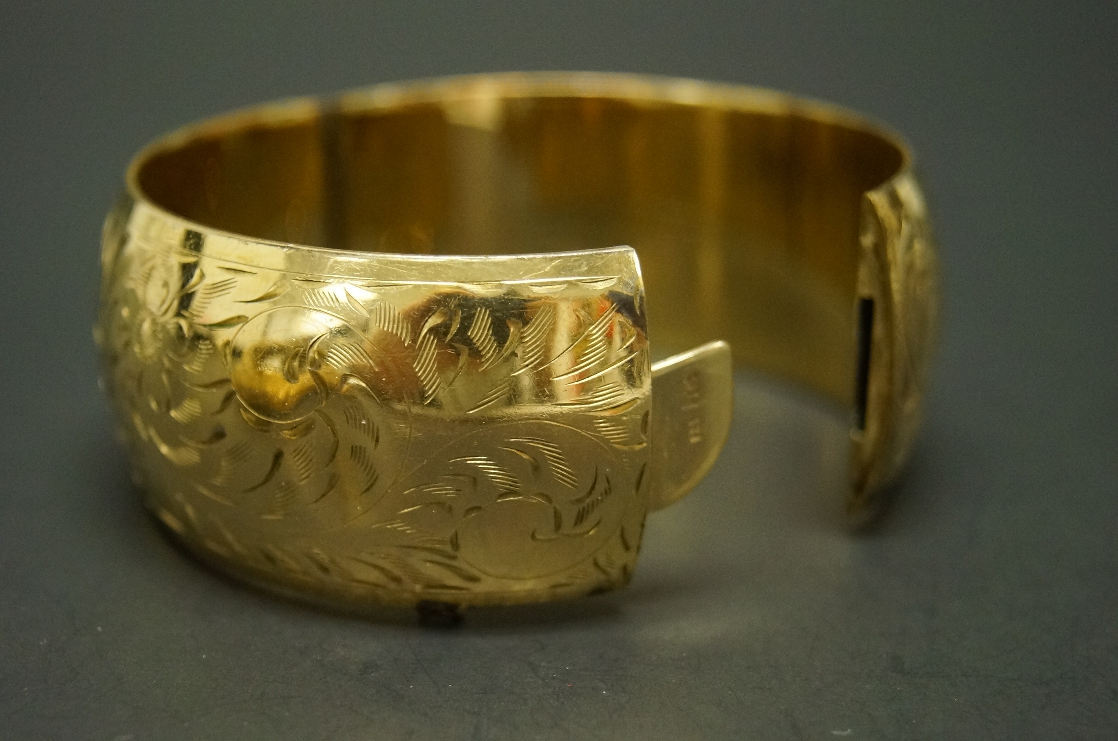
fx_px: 1860
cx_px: 559
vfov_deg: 22.5
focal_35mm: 60
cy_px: 370
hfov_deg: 33.4
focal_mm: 40
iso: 2500
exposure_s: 1/80
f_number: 5.6
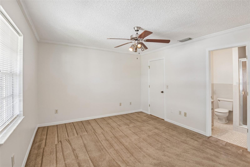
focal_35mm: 16
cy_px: 84
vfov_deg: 73.7
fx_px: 111
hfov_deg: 96.7
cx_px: 125
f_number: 8
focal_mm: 16
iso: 400
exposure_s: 1/10
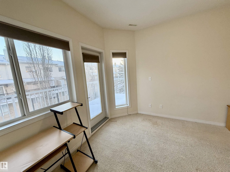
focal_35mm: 14
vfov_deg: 85.7
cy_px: 86
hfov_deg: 102.1
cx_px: 115
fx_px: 93
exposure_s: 1/120
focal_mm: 2.22
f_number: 2.2
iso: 125
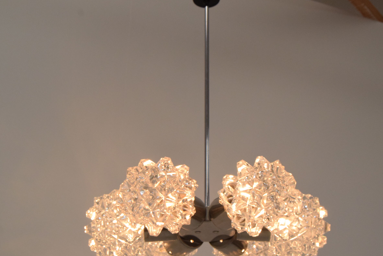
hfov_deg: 35.0
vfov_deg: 23.8
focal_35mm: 57
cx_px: 206
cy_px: 143
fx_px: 607
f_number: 10
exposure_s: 1/400
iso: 1600
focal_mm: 30
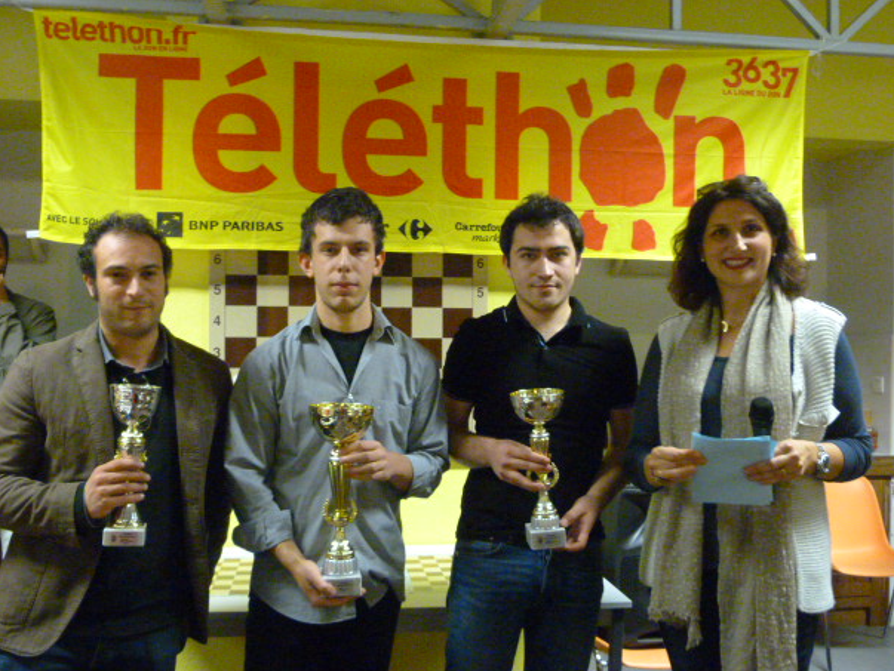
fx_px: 904
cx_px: 460
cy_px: 341
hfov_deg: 52.6
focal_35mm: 35
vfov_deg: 40.7
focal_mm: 5.9
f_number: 3
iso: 800
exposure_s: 1/15
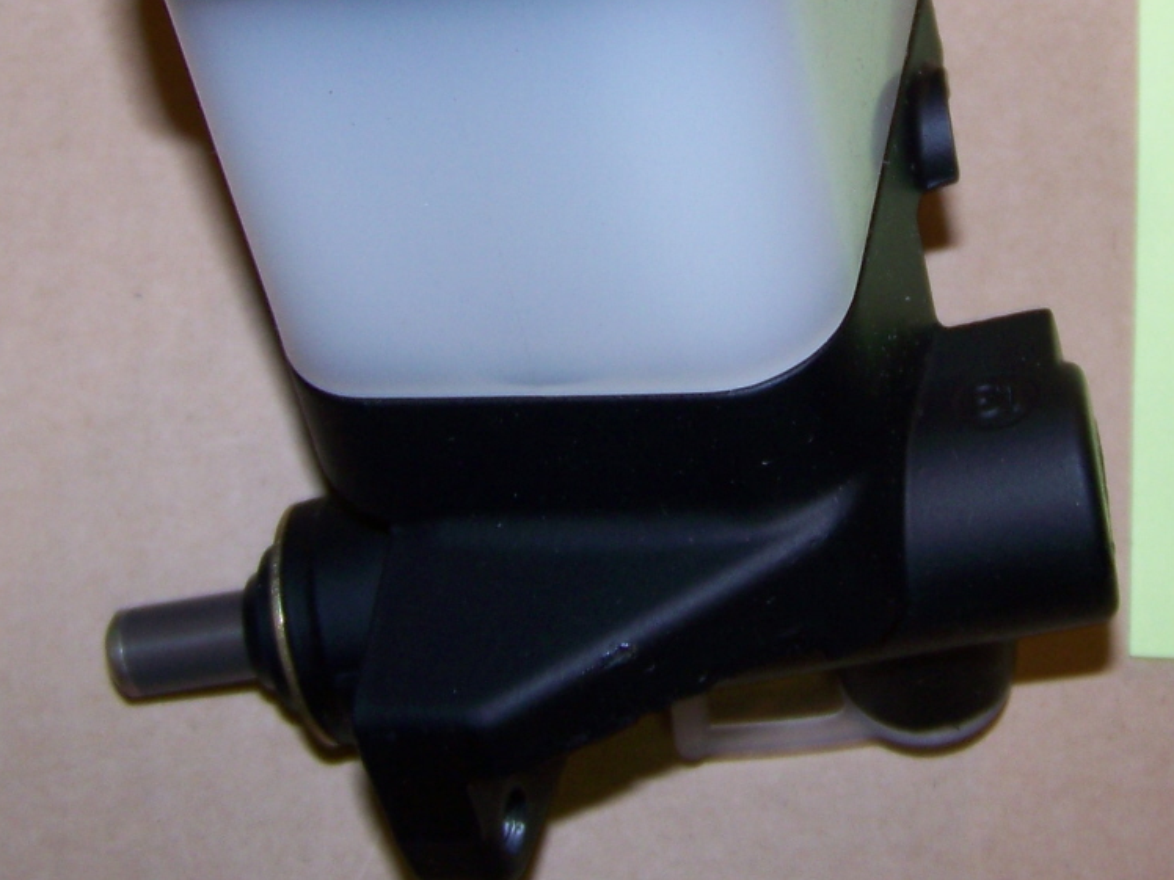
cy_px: 193
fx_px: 2611
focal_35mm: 77
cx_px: 811
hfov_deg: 25.2
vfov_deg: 19.0
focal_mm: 5.85
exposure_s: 1/30
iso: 64
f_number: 2.8
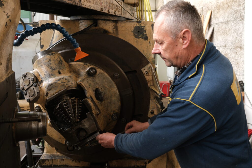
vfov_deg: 37.9
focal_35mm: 35
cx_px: 126
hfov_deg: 54.4
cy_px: 84
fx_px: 245
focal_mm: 23
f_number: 5.6
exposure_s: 1/30
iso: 1000
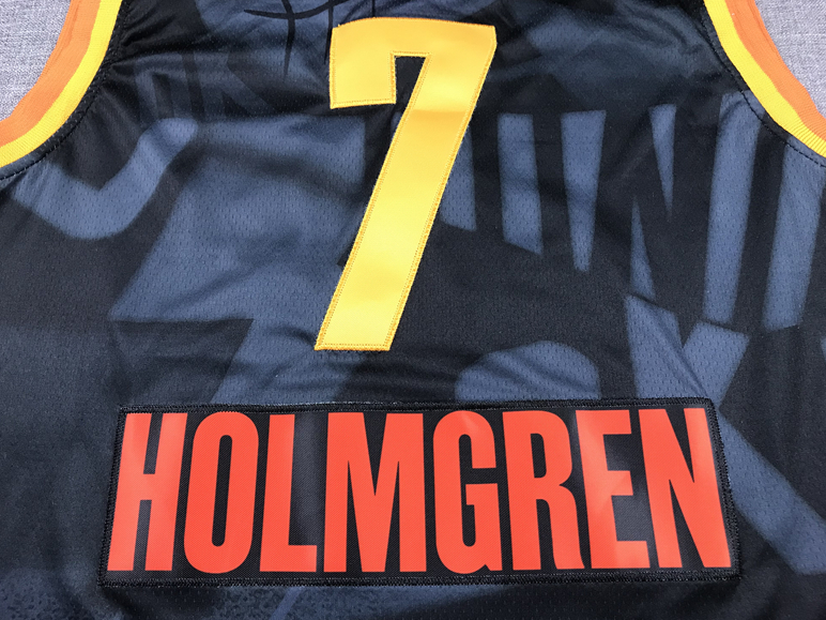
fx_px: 692
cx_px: 406
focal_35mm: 29
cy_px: 312
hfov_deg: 61.7
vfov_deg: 48.2
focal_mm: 3.99
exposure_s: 1/33
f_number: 1.8
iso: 25
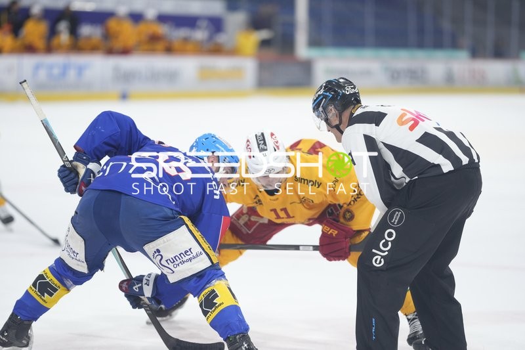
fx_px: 1968
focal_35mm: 135
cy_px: 175
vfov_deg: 10.2
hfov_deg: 15.2
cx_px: 262
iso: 1600
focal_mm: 135
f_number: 1.8
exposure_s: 1/2000
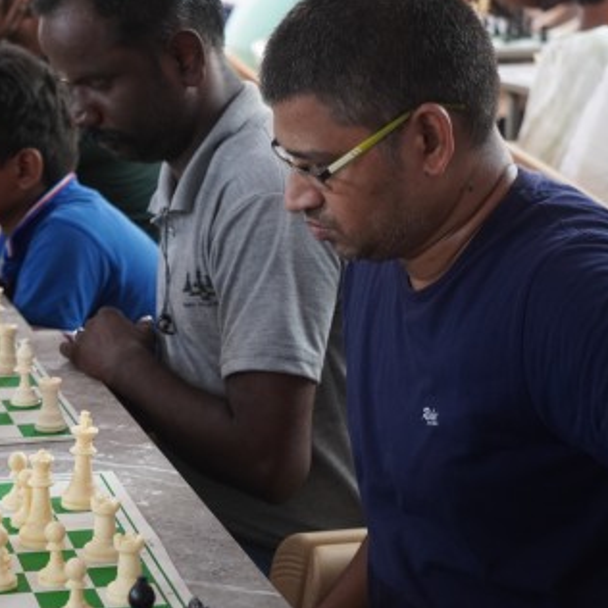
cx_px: 192
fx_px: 2119
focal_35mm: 107
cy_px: 302
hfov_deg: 16.3
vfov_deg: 16.3
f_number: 4.5
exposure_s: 1/15
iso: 1250
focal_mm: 55
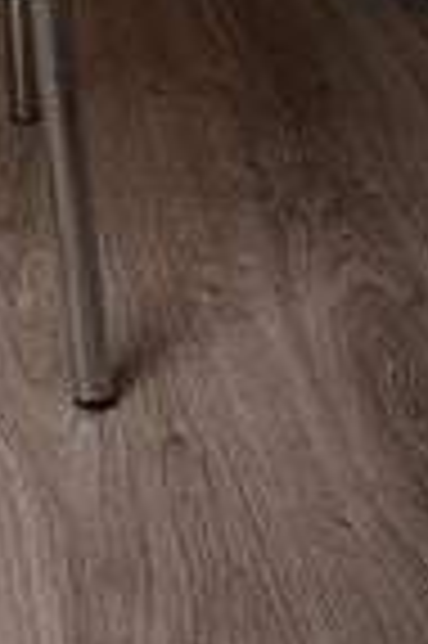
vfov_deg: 10.5
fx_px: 3325
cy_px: -486
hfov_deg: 7.2
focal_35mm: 186
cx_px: -219
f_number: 6.3
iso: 200
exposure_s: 1/250
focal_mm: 52
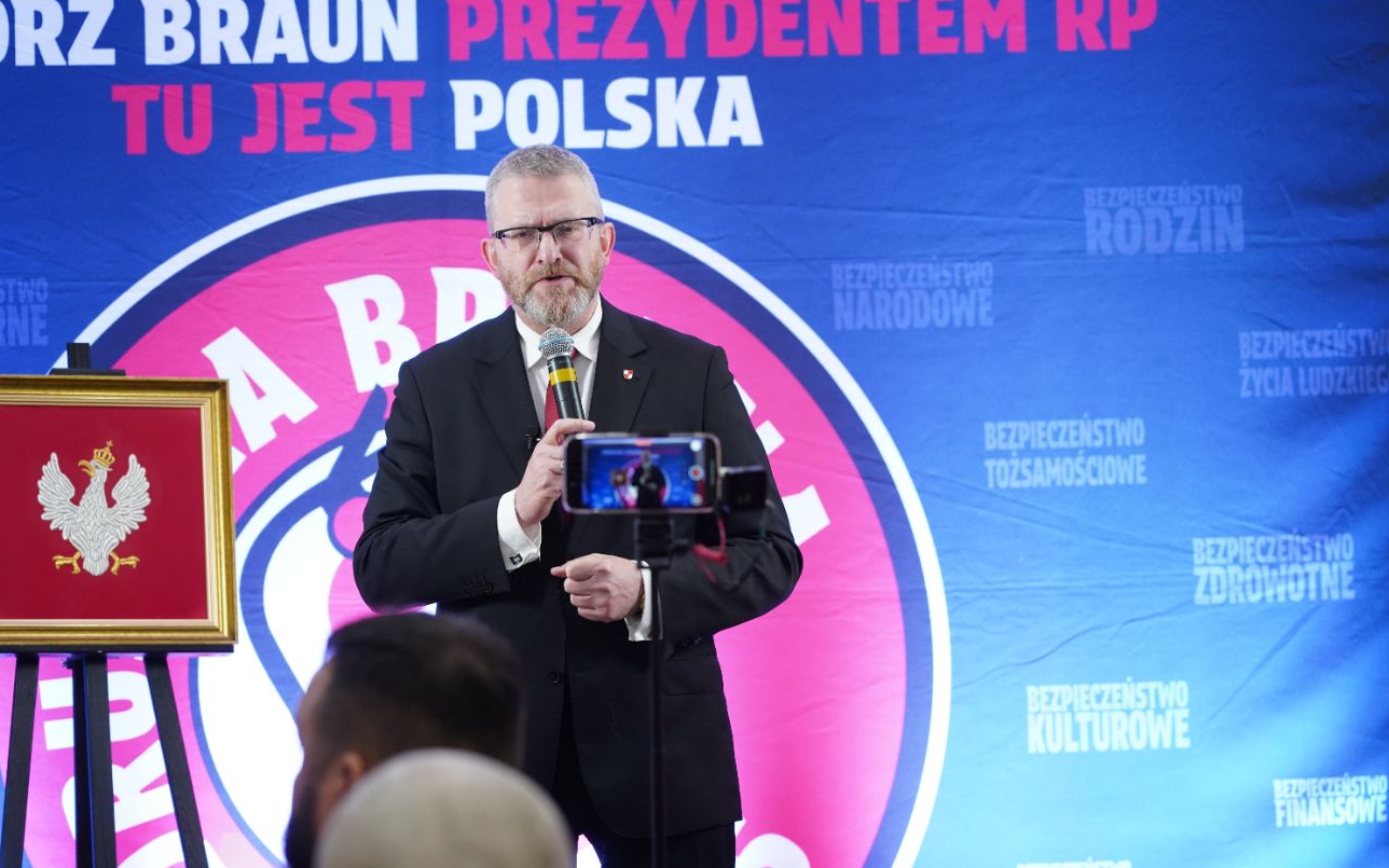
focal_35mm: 108
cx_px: 694
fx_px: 4088
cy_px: 439
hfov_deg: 19.3
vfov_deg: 12.1
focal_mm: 105
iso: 2500
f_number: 4.5
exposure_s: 1/125
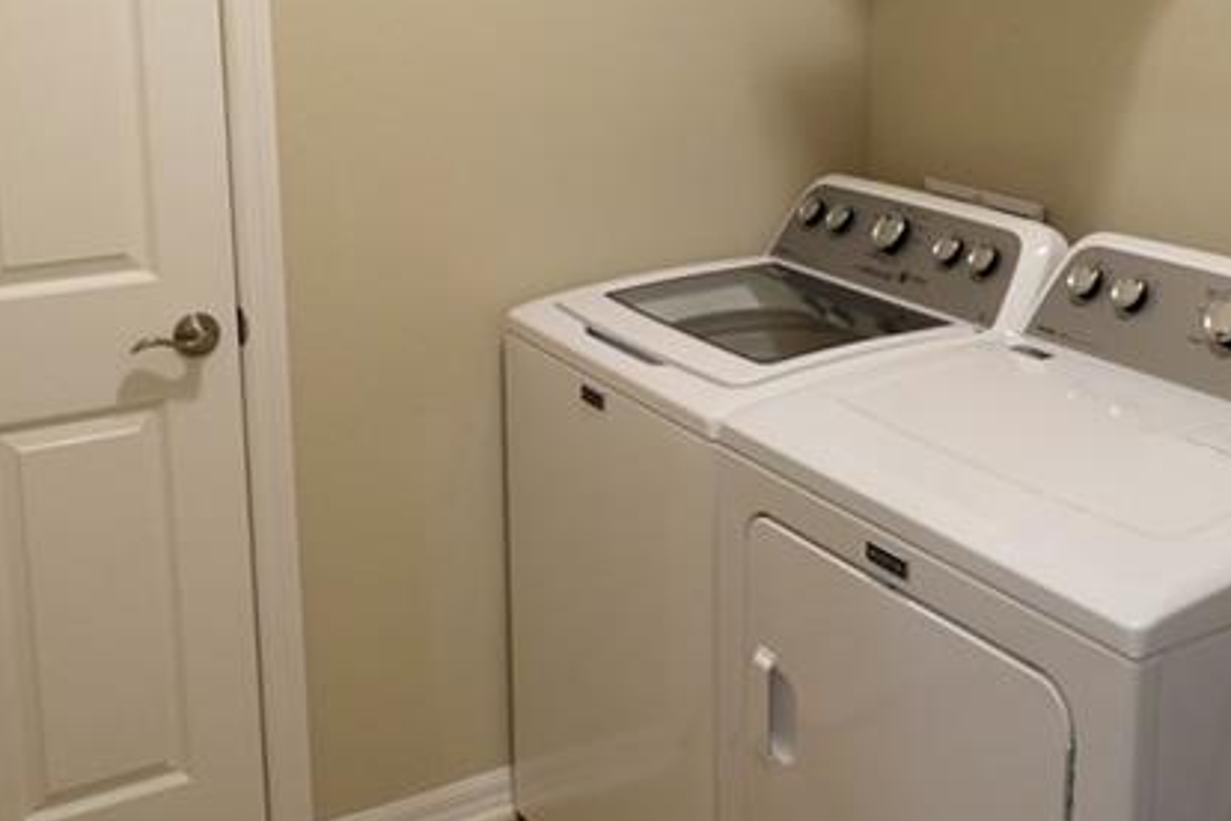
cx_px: 782
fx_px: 1607
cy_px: 223
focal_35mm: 47
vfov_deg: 28.3
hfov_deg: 41.6
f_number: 4
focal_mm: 12.6
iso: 800
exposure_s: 1/27
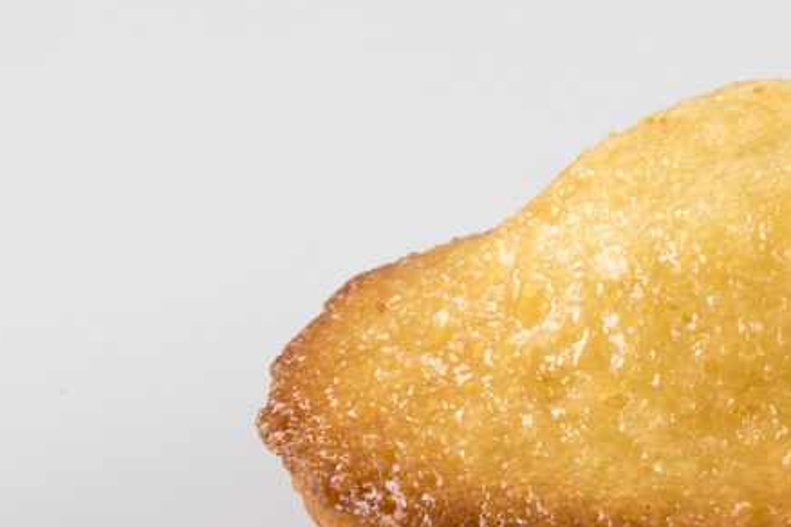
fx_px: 3010
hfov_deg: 14.7
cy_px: 394
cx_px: 847
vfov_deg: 10.0
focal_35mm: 137
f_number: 36
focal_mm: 60
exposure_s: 1/60
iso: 64
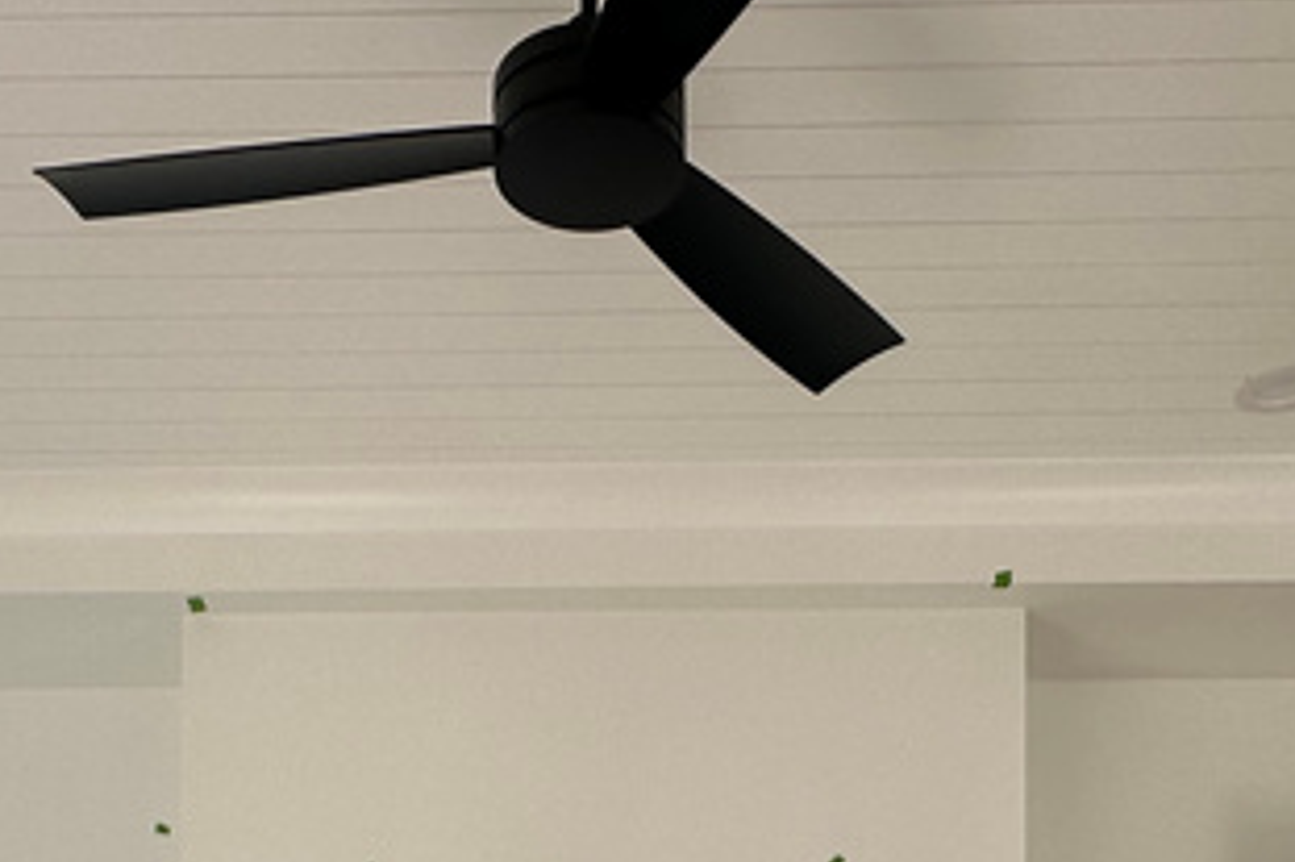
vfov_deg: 23.4
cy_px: 1233
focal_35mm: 48
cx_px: 562
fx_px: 1726
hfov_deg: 41.1
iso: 40
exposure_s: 1/267
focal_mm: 2.22
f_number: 2.2
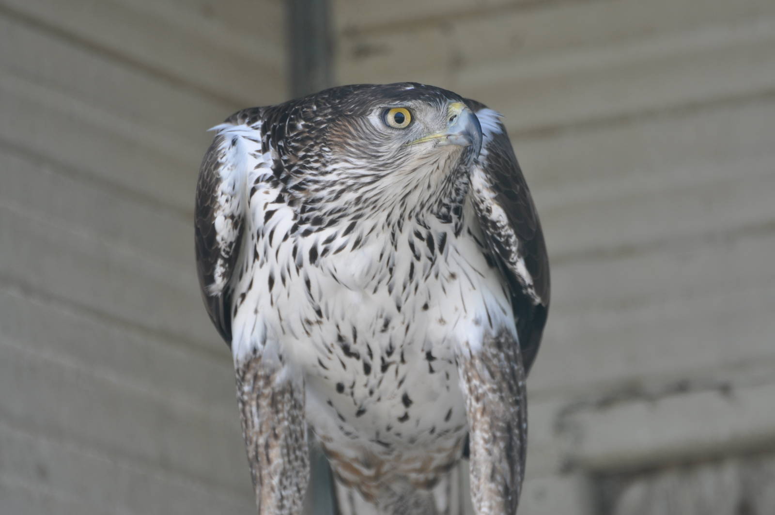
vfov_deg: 3.0
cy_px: 258
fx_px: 9677
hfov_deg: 4.6
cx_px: 388
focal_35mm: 450
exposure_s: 1/100
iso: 200
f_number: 5.6
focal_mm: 300
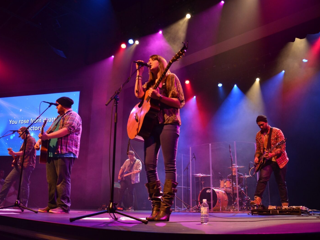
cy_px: 118
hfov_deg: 60.0
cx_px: 157
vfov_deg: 46.8
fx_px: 277
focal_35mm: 30
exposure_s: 1/60
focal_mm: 18
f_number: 3.5
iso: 800
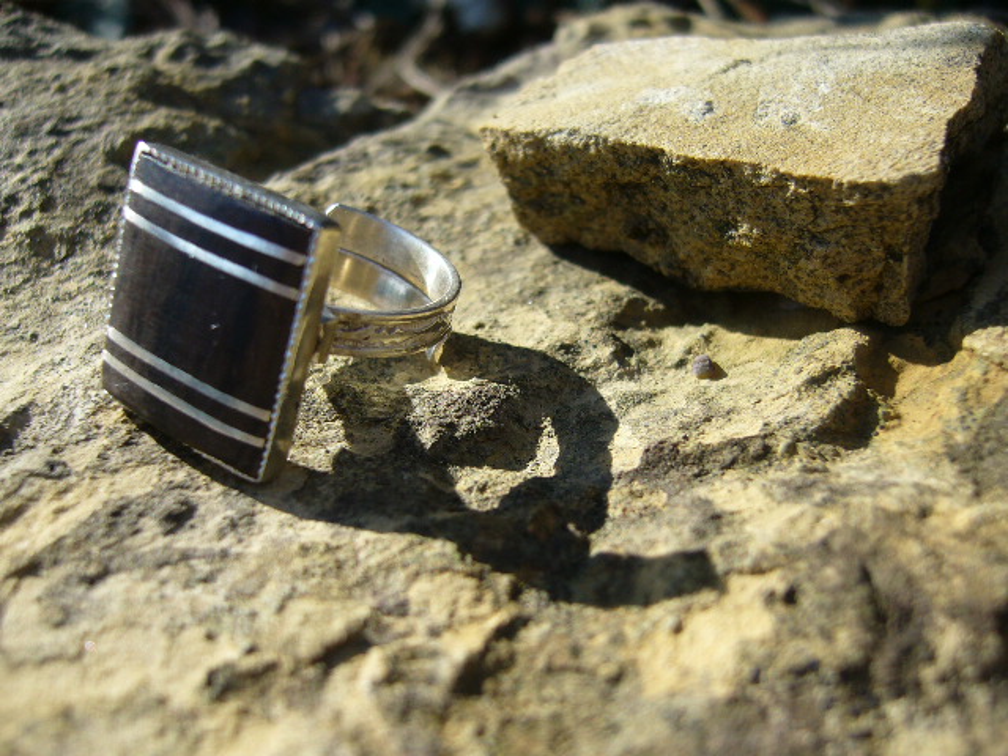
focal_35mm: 35
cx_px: 504
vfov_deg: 40.7
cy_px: 378
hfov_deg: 52.6
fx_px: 1019
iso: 80
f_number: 2.8
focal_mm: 5.8
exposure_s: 1/320
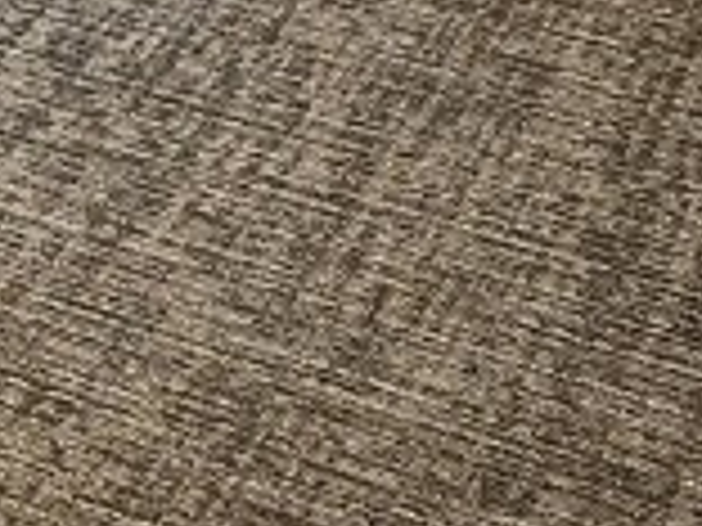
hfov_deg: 11.0
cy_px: -652
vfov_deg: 9.0
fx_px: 3062
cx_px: -981
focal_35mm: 151
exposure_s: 1/120
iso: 800
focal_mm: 5.4
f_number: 1.8
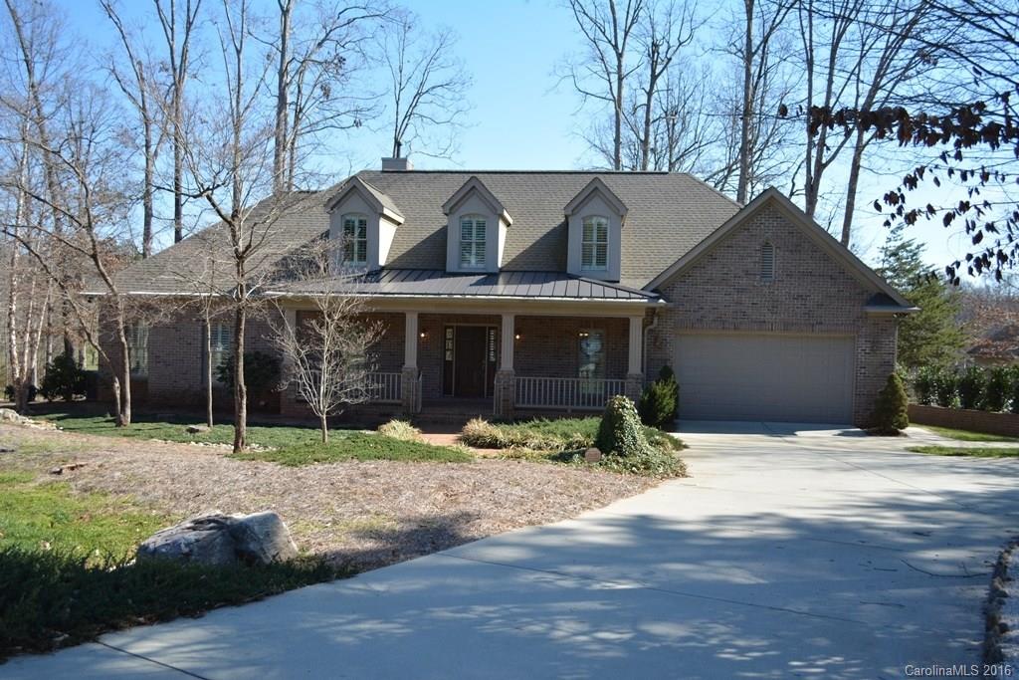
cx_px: 510
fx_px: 849
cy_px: 340
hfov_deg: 61.9
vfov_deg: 43.6
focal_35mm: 30
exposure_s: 1/4000
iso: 800
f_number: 3.8
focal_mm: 20
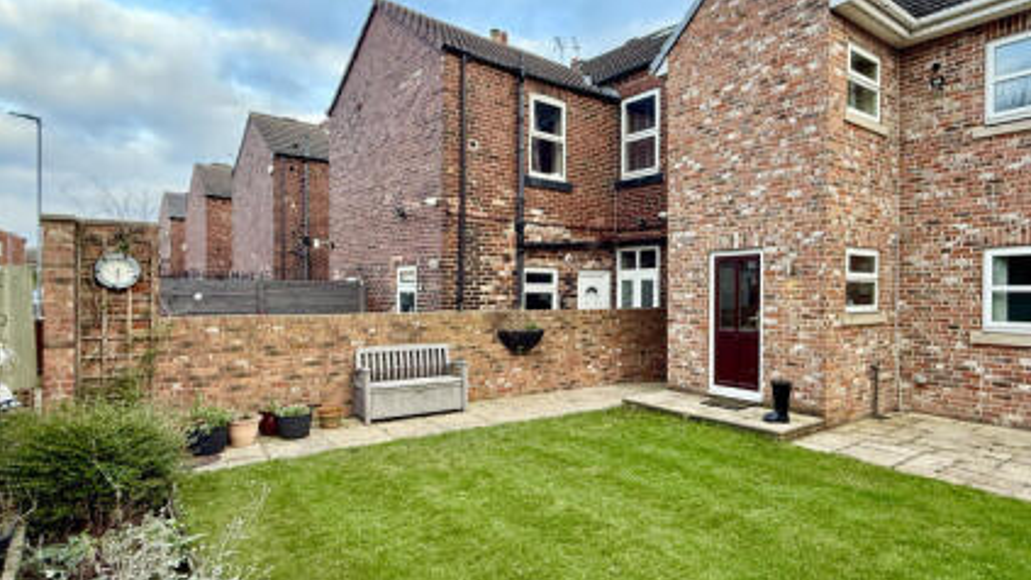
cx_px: 611
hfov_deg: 83.0
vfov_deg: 53.6
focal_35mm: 21
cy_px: 277
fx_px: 574
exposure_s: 1/99
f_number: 2.2
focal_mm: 2.22
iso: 80
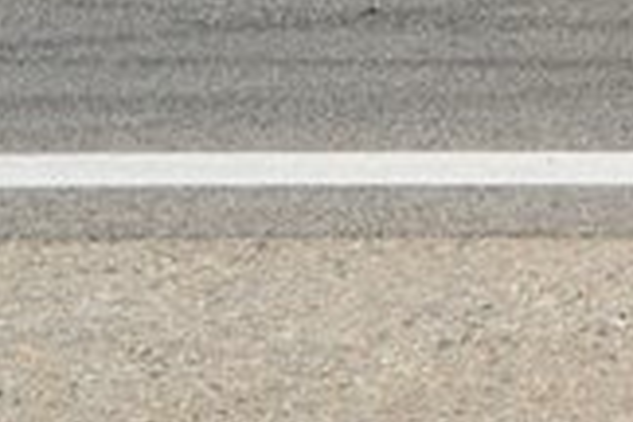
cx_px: 1829
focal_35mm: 290
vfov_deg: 4.6
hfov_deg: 6.5
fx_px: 5099
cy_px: -619
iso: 200
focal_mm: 46
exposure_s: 1/500
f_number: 7.1
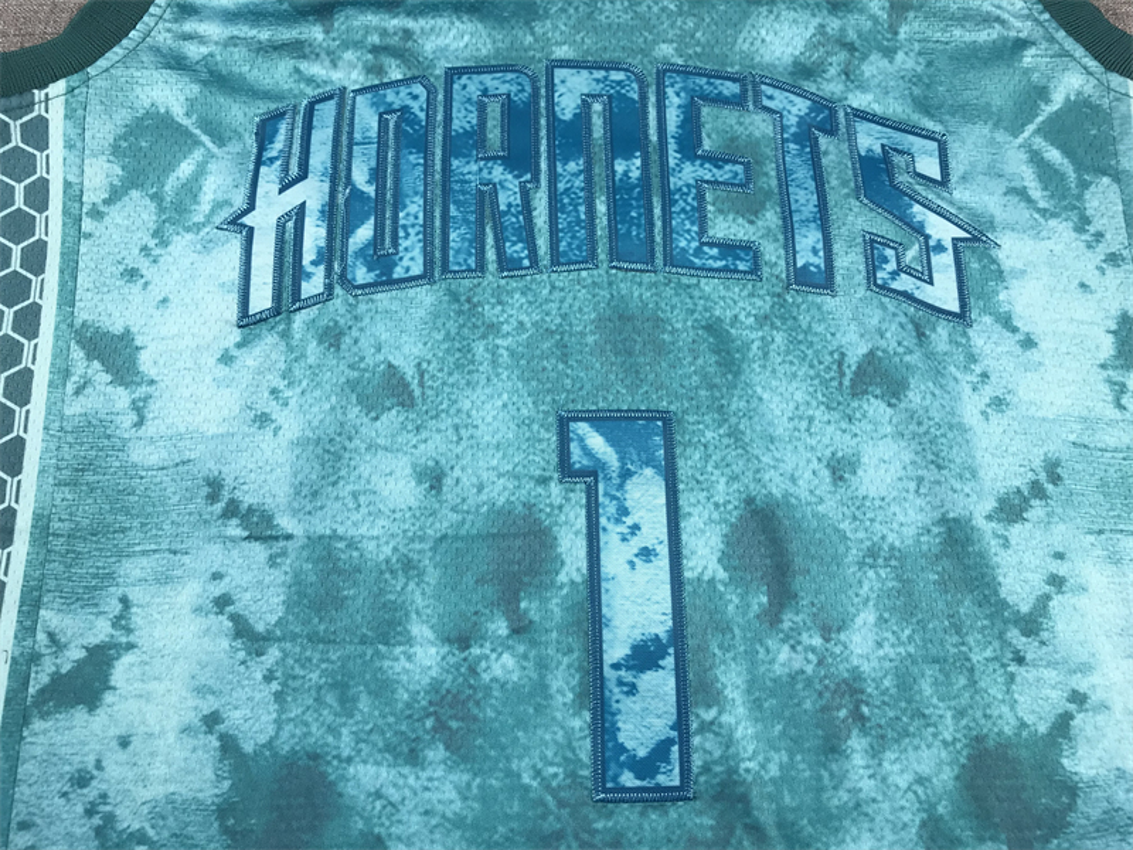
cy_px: 425
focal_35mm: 28
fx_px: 916
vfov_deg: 49.7
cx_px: 566
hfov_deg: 63.4
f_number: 1.8
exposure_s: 1/105
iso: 20
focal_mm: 3.99
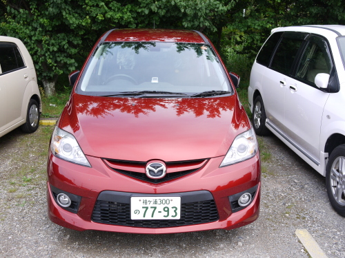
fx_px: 399
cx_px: 172
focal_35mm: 40
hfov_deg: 46.8
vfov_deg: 36.0
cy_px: 129
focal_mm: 20
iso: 100
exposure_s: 1/250
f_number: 3.5
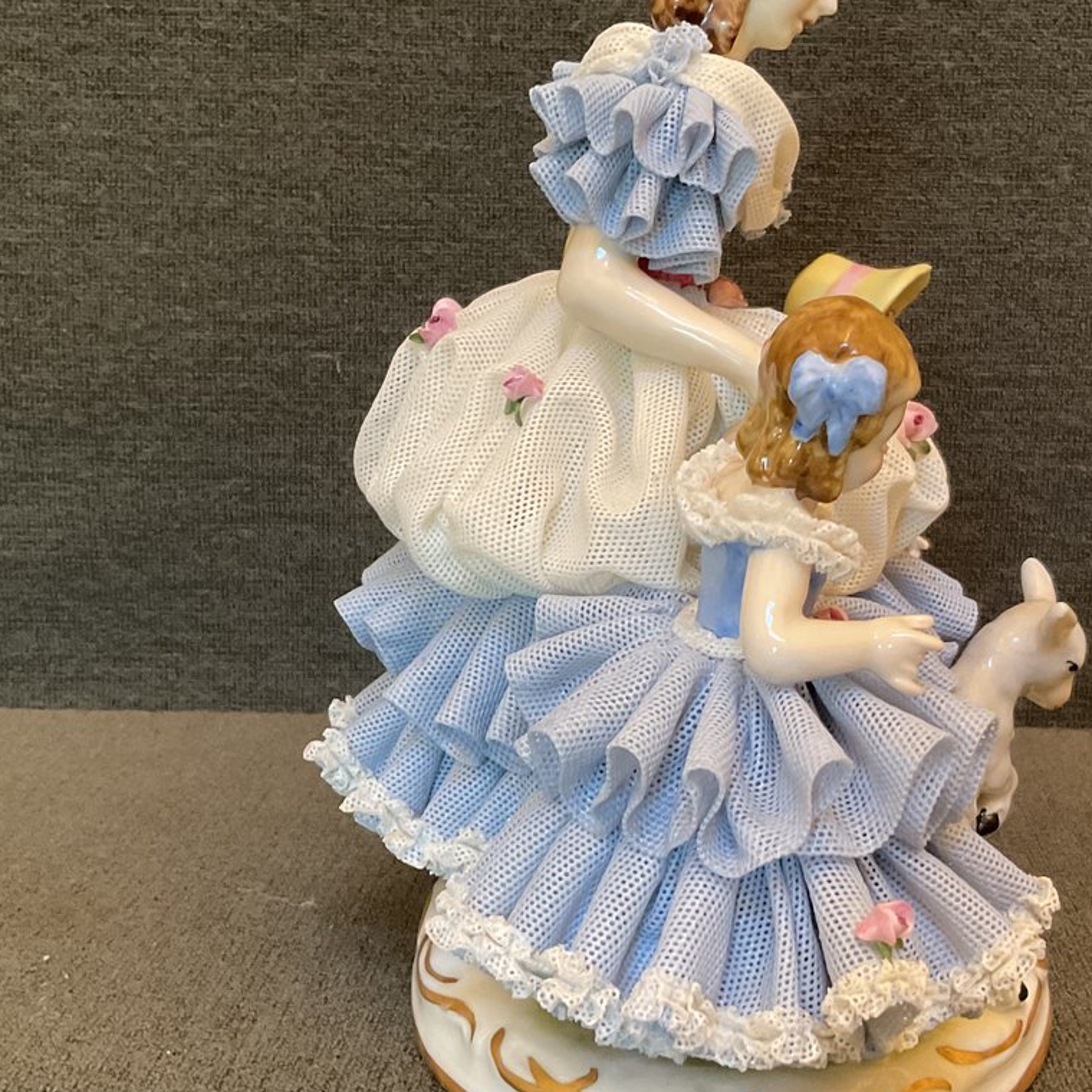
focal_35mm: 51
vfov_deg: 33.4
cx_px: 700
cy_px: 557
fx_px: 1820
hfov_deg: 33.2
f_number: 1.8
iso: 320
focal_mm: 3
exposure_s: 1/40
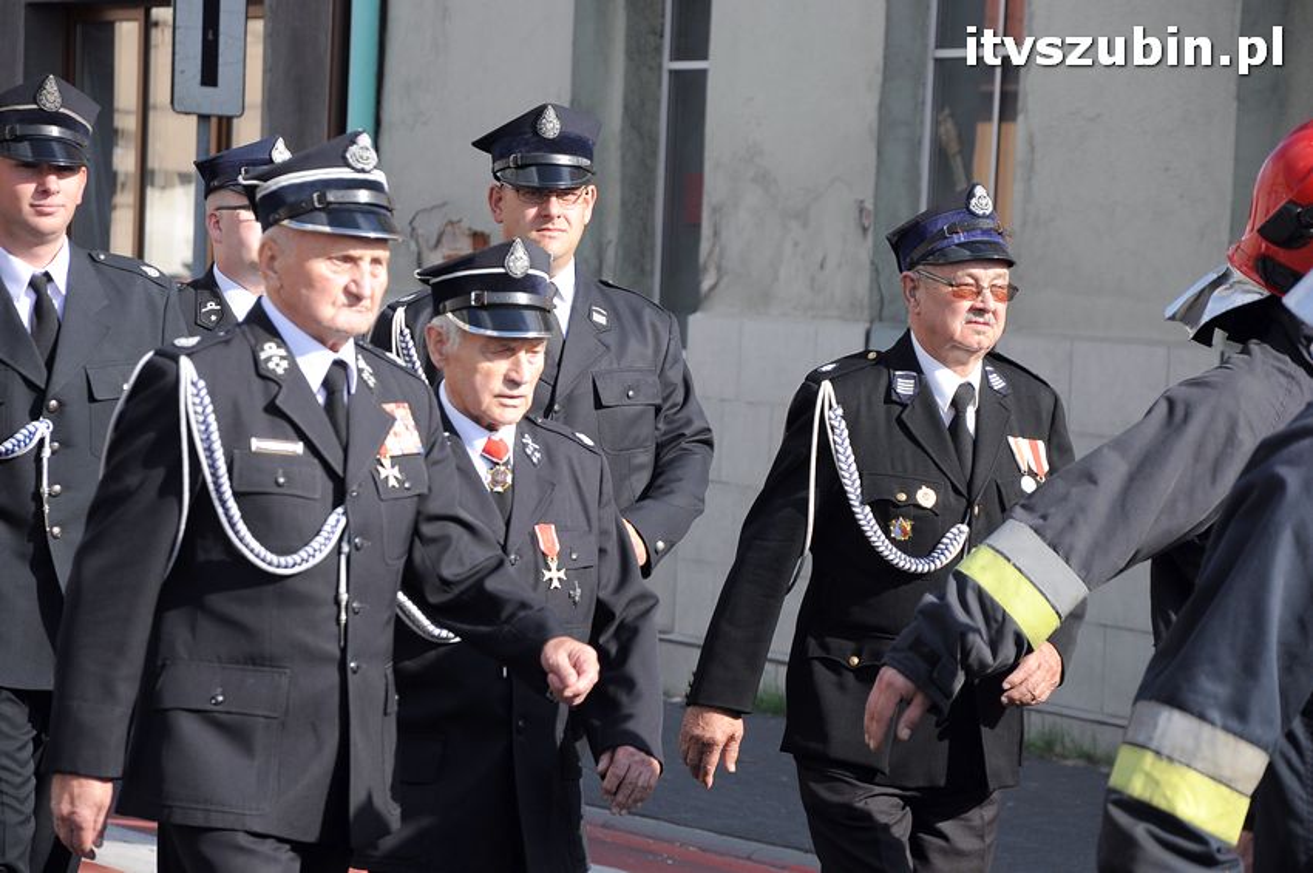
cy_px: 436
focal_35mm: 158
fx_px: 5739
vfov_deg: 8.7
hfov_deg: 13.1
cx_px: 656
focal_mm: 105
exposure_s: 1/640
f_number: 7.1
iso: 400
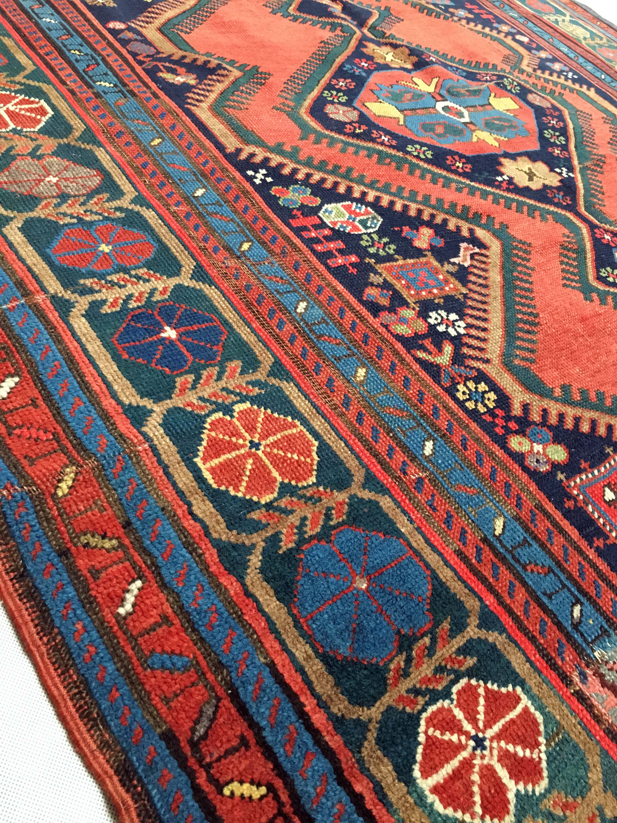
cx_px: 308
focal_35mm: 29
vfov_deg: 61.7
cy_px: 412
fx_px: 689
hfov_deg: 48.2
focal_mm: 4.15
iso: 200
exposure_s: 1/25
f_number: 2.2
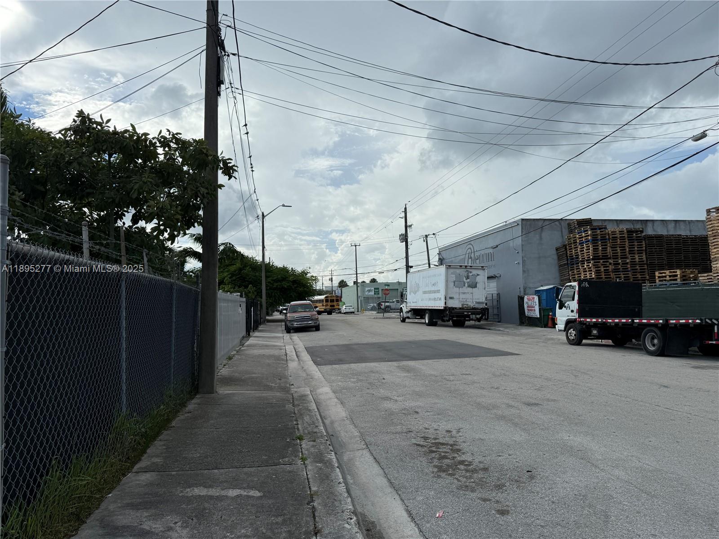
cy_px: 270
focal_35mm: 24
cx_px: 360
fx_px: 498
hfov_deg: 71.6
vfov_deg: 56.8
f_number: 1.78
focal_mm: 6.76
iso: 80
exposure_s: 1/6711
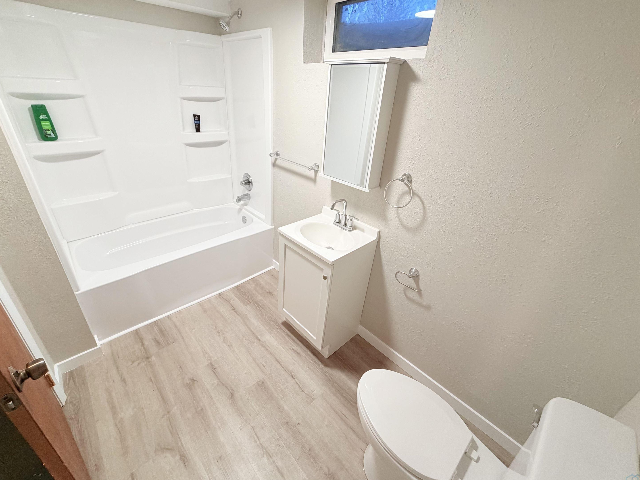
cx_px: 306
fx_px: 277
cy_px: 229
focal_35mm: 15
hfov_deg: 98.1
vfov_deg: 81.7
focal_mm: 2.22
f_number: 2.2
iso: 200
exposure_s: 1/60
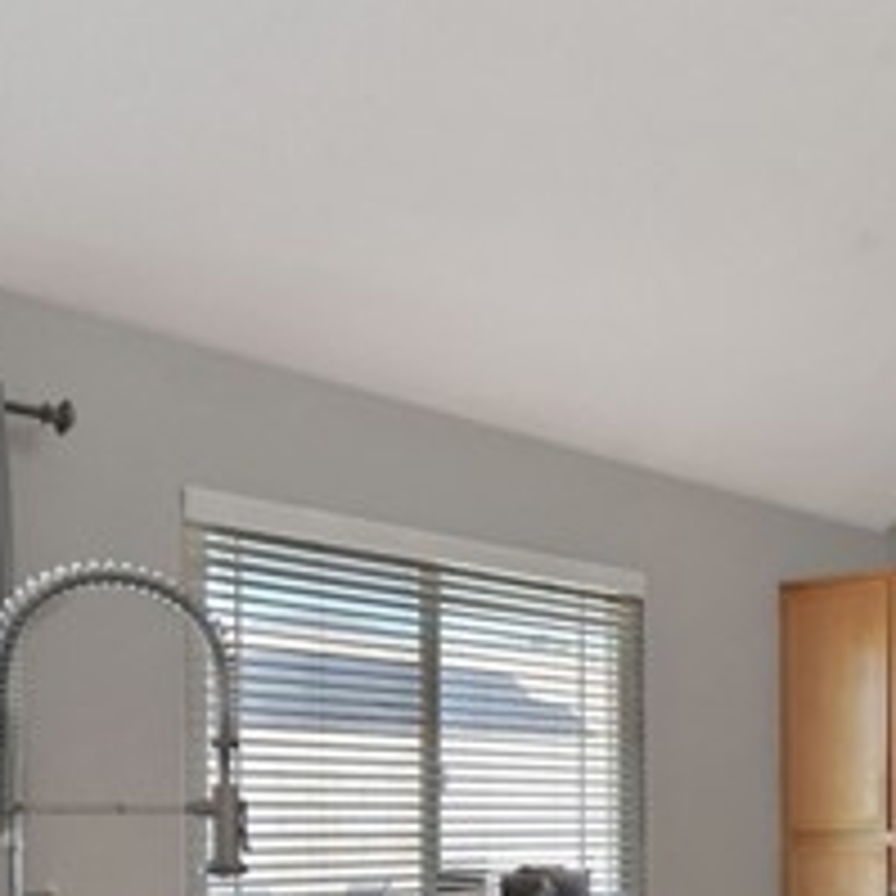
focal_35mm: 41
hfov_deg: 35.3
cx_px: 977
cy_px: 837
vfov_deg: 37.7
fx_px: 1201
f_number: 6.3
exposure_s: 1/160
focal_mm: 10
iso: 800
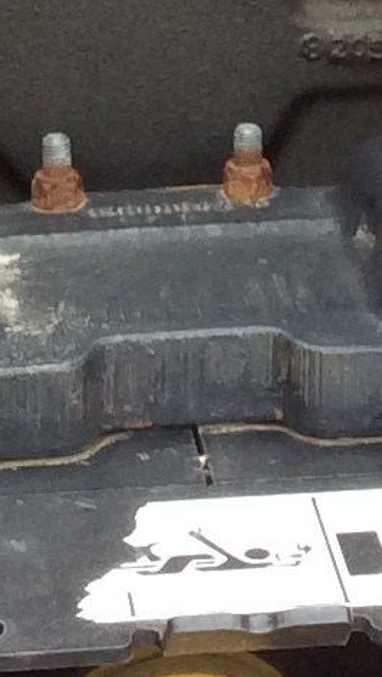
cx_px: 254
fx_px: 3434
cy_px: -238
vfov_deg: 11.0
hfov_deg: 6.4
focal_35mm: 191
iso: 40
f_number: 2.4
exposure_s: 1/120
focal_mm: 3.3
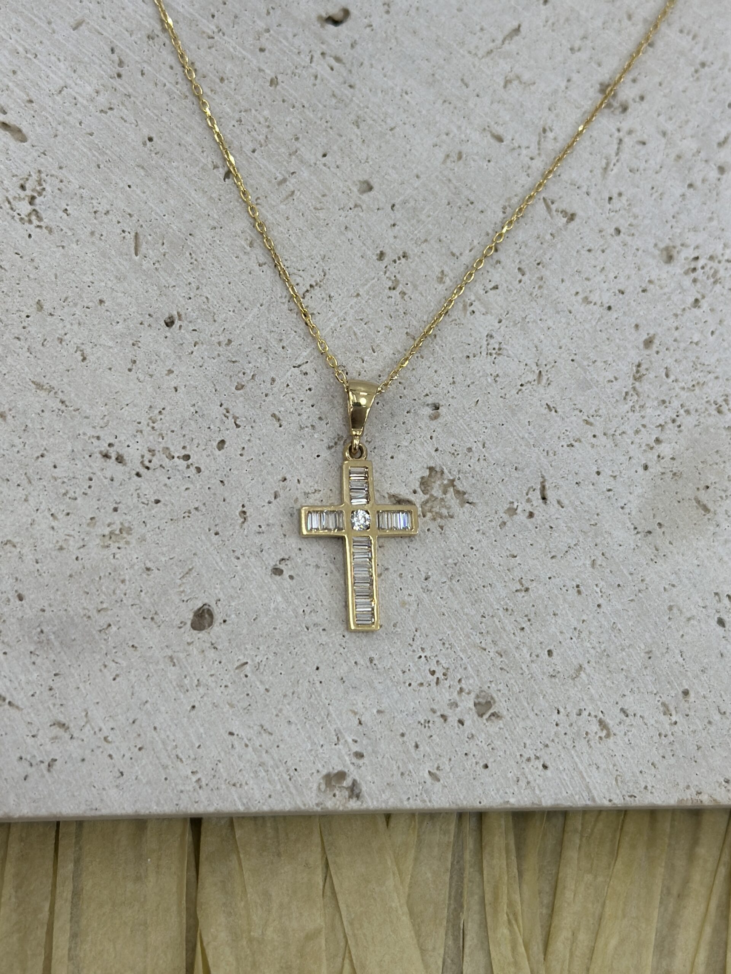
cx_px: 366
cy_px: 487
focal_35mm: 48
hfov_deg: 30.3
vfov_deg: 39.7
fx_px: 1352
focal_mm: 6.86
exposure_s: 1/482
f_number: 1.78
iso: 80
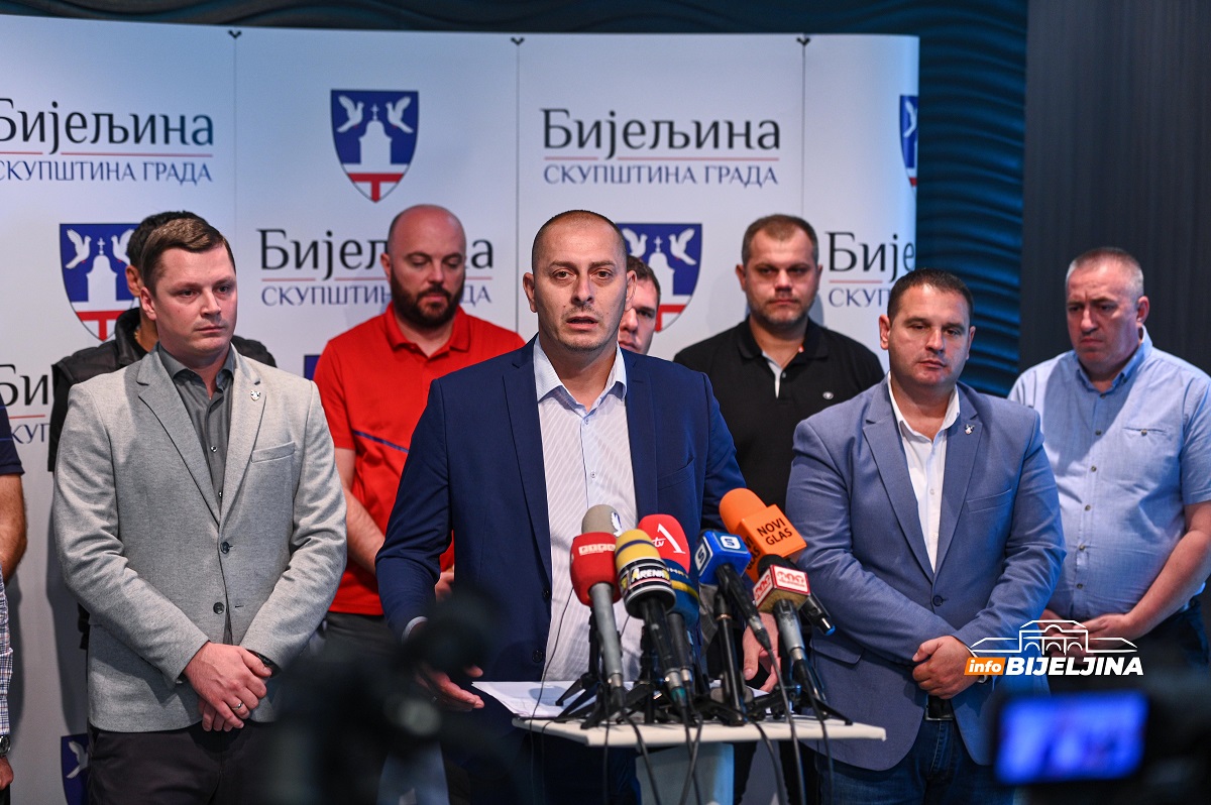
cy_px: 402
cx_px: 606
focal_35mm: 70
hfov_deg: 28.9
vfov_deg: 19.4
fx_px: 2353
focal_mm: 70
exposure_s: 1/160
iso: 1000
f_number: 2.8
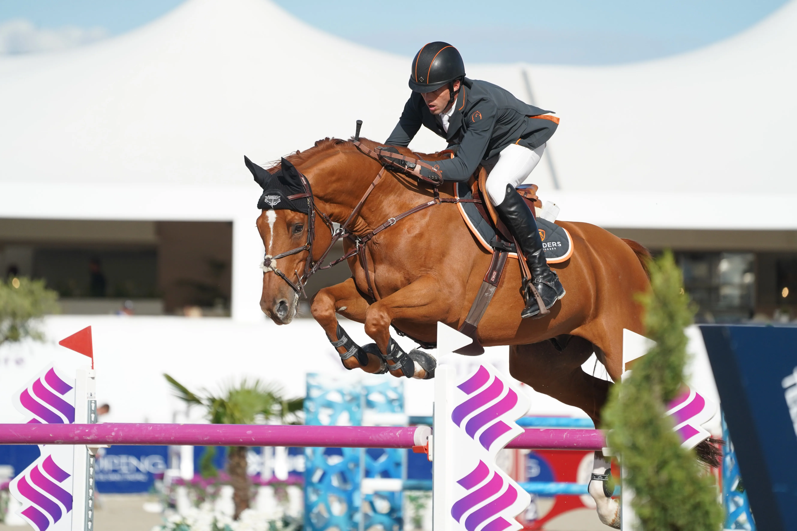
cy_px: 266
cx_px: 398
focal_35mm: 333
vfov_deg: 4.1
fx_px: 7371
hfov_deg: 6.2
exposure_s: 1/3200
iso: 800
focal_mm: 333
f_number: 5.6
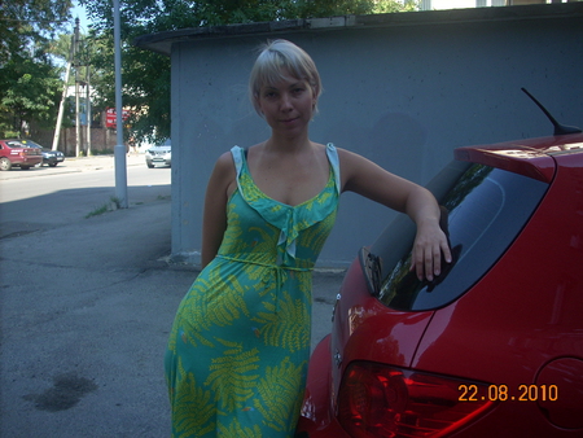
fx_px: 623
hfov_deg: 50.1
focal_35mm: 37
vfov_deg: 38.7
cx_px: 292
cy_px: 219
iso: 64
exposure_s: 1/261
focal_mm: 6.2
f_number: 2.8
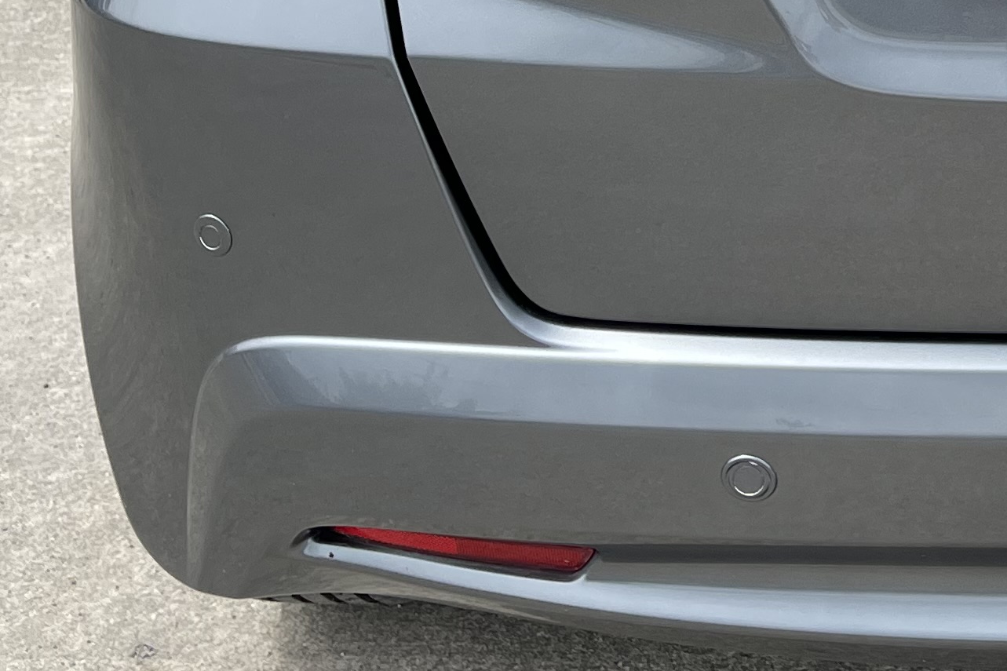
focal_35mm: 85
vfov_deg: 15.1
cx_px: 1218
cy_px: -286
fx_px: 2377
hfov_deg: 22.1
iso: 32
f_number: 1.6
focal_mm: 5.1
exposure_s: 1/1912
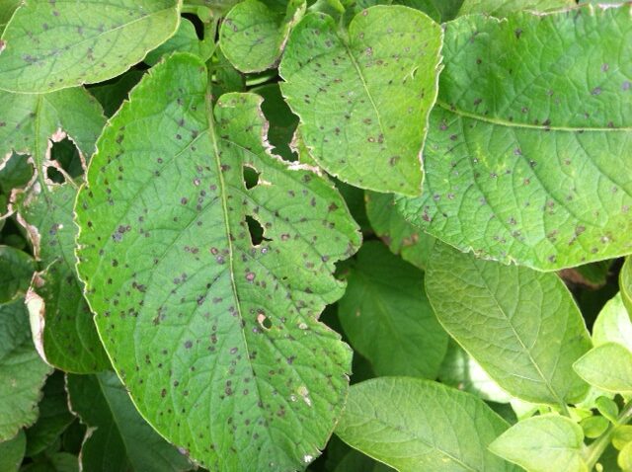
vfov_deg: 40.6
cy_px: 236
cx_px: 316
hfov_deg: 52.7
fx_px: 638
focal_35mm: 35
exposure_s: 1/188
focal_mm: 3.85
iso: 80
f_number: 2.8
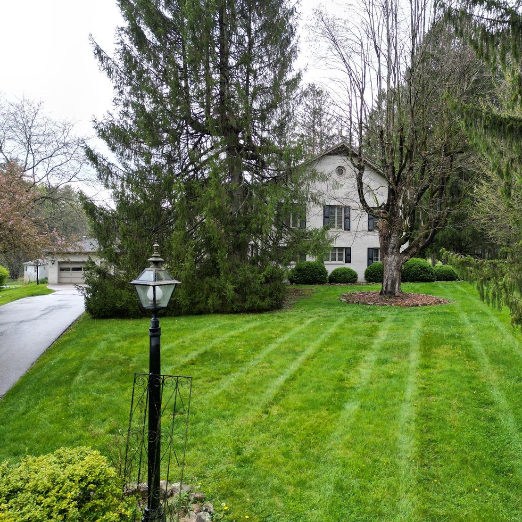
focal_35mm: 29
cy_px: 255
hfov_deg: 54.4
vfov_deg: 55.6
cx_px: 353
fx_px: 495
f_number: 1.7
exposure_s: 1/320
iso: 110
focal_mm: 6.72
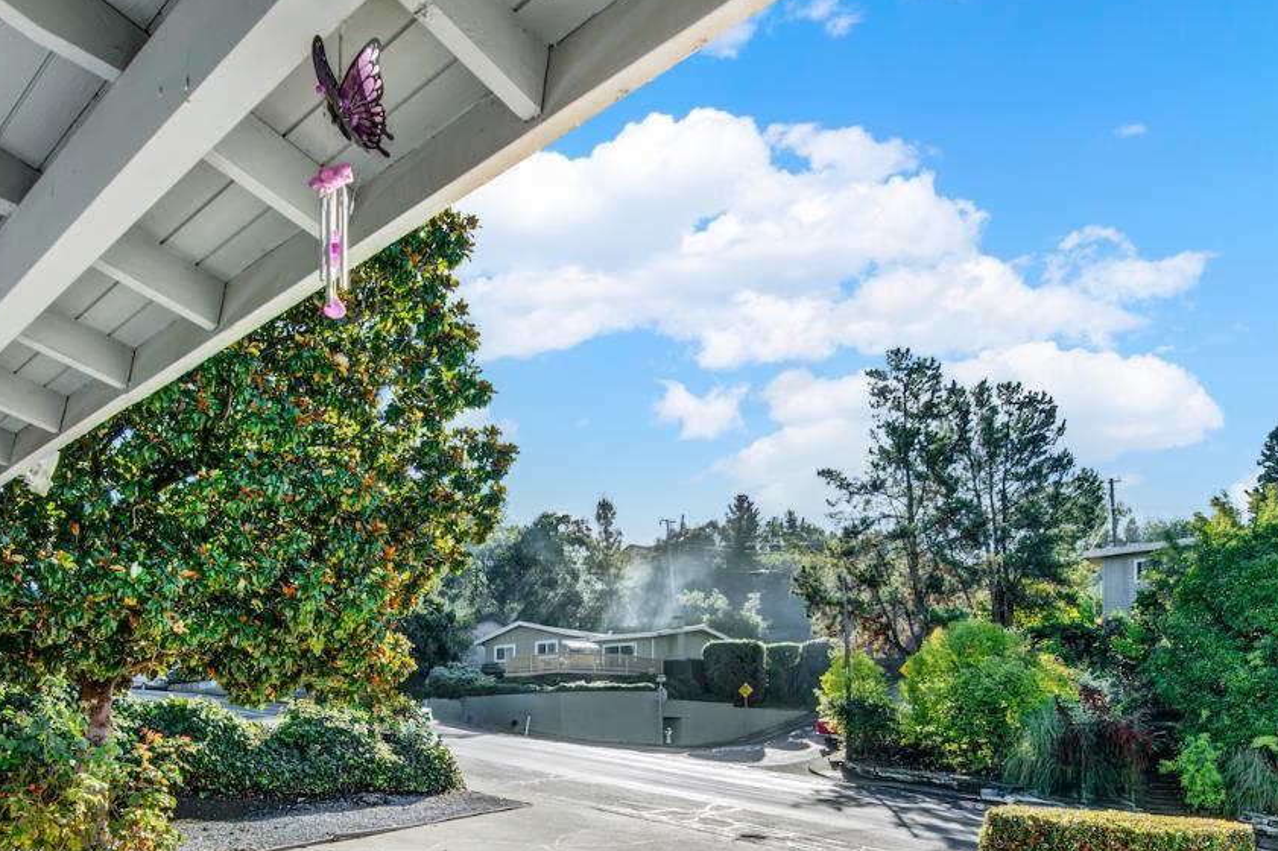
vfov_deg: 46.9
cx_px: 492
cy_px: 742
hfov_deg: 70.6
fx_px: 887
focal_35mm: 25
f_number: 14
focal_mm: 14
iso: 100
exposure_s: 1/60
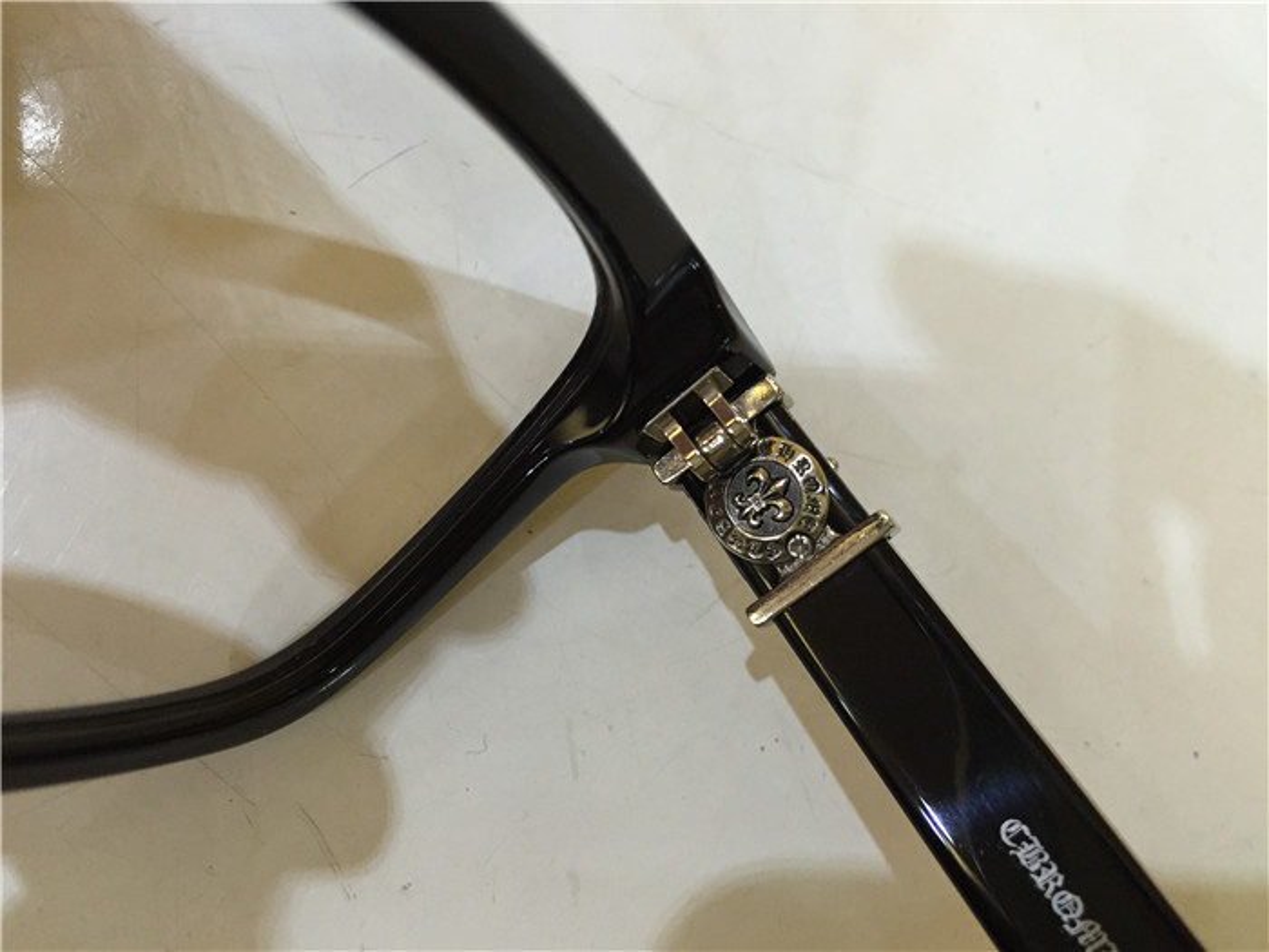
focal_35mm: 29
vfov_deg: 48.2
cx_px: 634
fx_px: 1063
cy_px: 476
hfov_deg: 61.7
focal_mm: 4.15
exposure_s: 1/33
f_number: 2.2
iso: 200
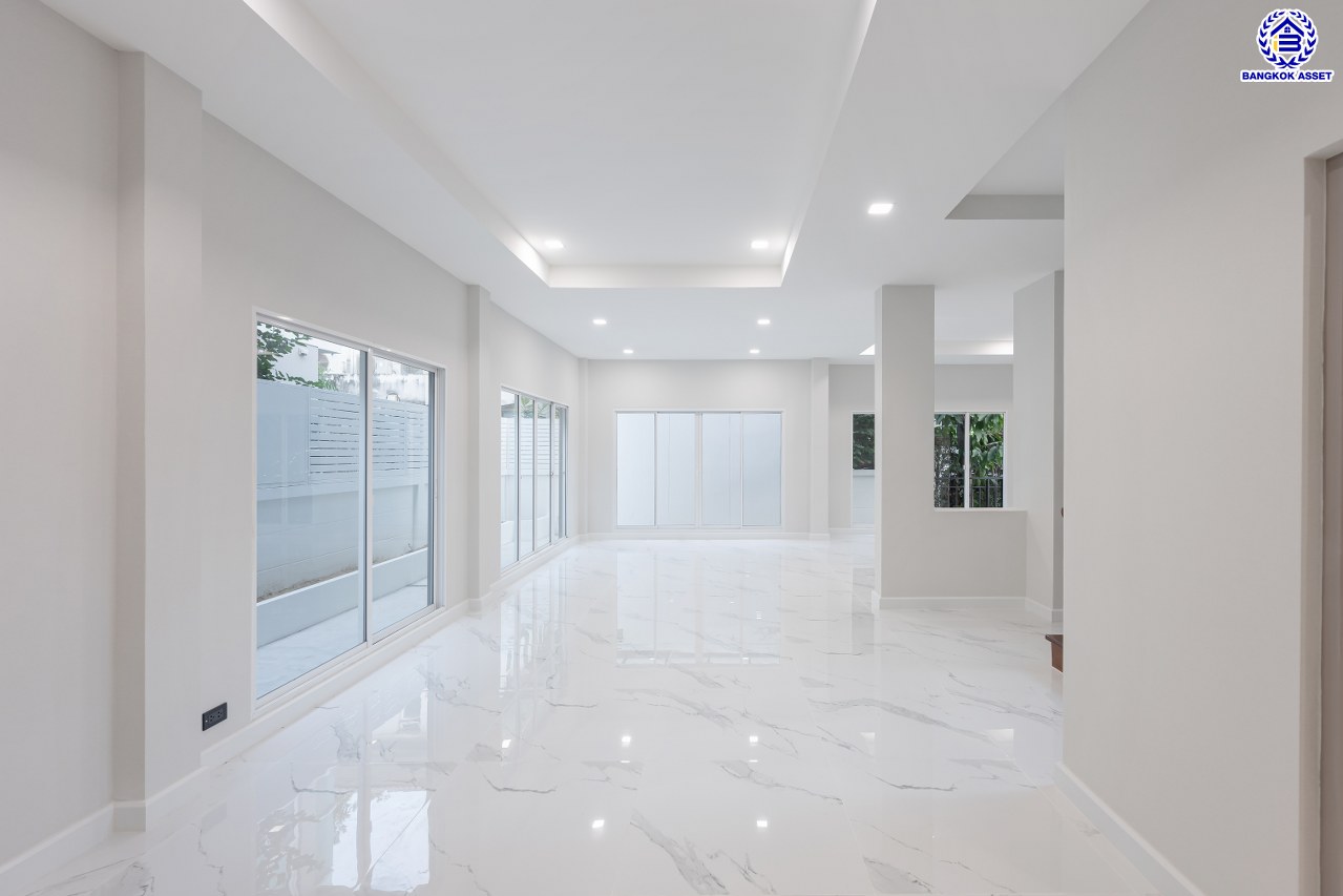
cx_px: 672
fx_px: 597
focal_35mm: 16
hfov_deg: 96.7
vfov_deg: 73.8
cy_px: 448
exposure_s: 1/30
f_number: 5.6
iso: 100
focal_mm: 16
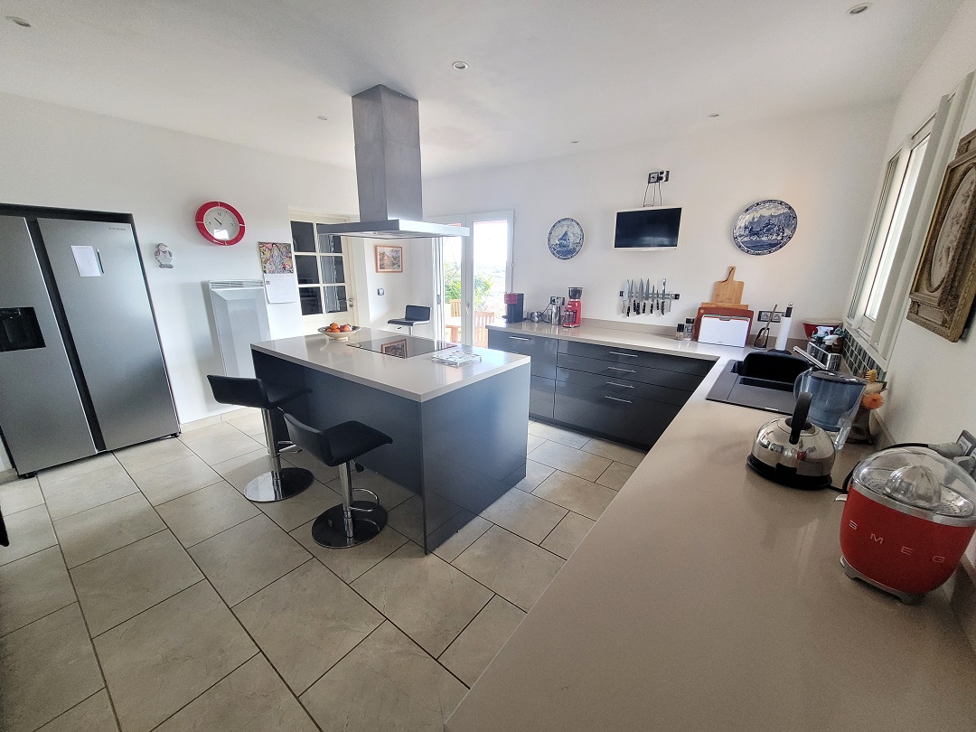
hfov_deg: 106.2
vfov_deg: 89.9
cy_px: 366
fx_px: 367
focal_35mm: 13
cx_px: 488
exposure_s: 1/50
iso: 400
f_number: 2.2
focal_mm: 1.74
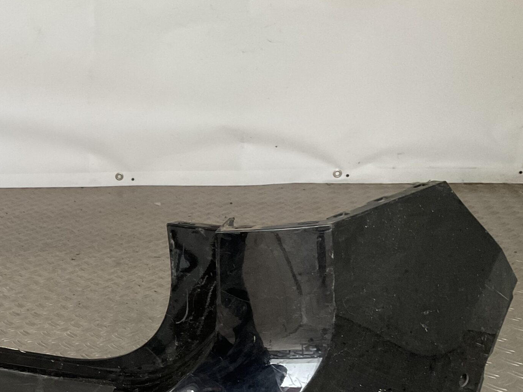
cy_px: 300
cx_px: 51
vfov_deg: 26.6
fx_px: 816
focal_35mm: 54
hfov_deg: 33.6
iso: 200
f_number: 1.8
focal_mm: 3
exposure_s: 1/40
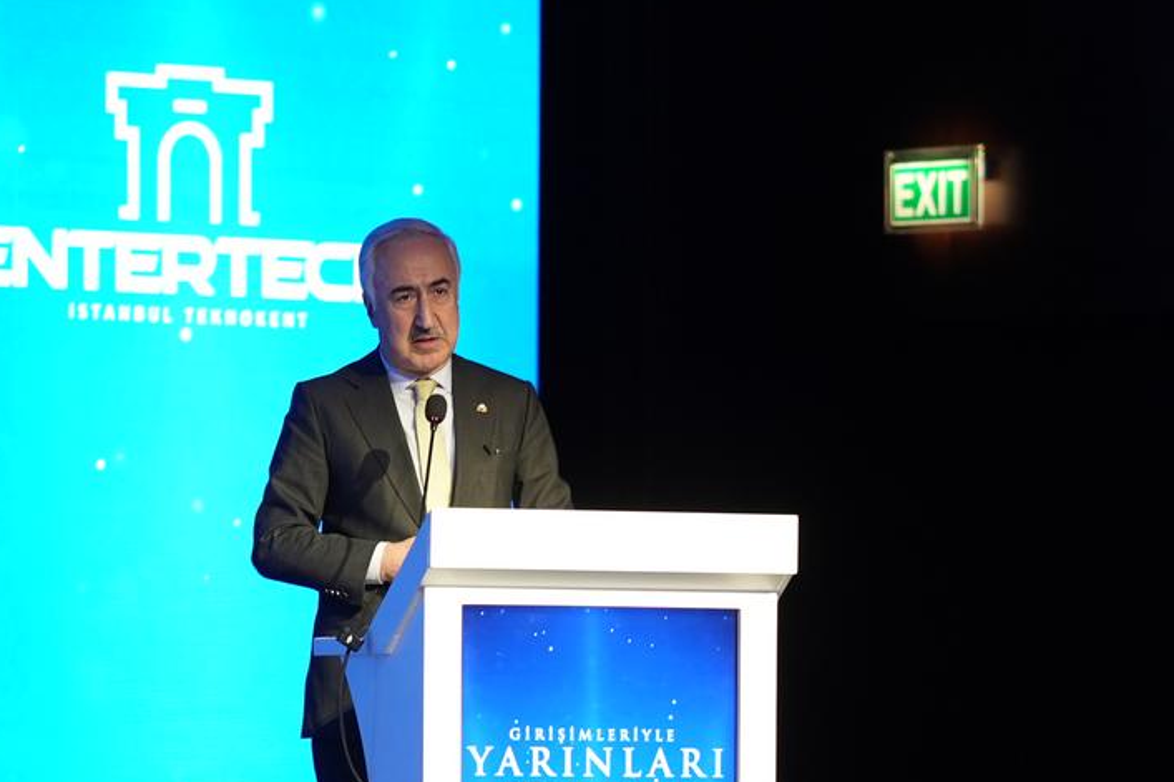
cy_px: 829
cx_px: 586
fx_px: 8639
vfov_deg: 5.2
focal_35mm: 265
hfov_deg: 7.8
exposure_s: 1/100
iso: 250
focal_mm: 85
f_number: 1.4
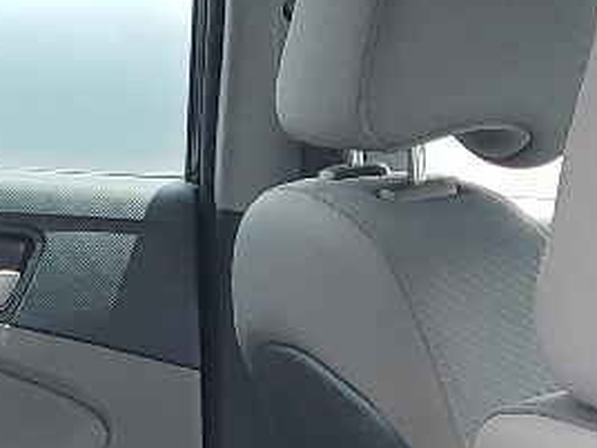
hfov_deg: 12.0
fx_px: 2673
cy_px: 898
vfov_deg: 9.0
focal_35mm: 155
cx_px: -372
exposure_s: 1/385
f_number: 1.5
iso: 50
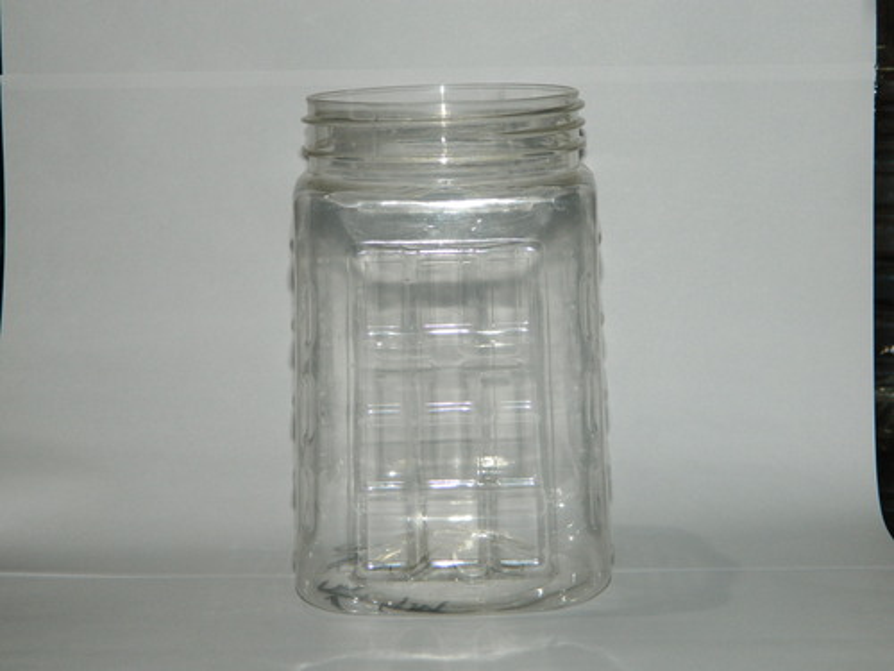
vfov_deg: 17.6
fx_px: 2169
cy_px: 336
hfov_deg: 23.3
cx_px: 447
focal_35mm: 84
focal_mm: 15.1
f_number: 4.2
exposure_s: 1/50
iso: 200
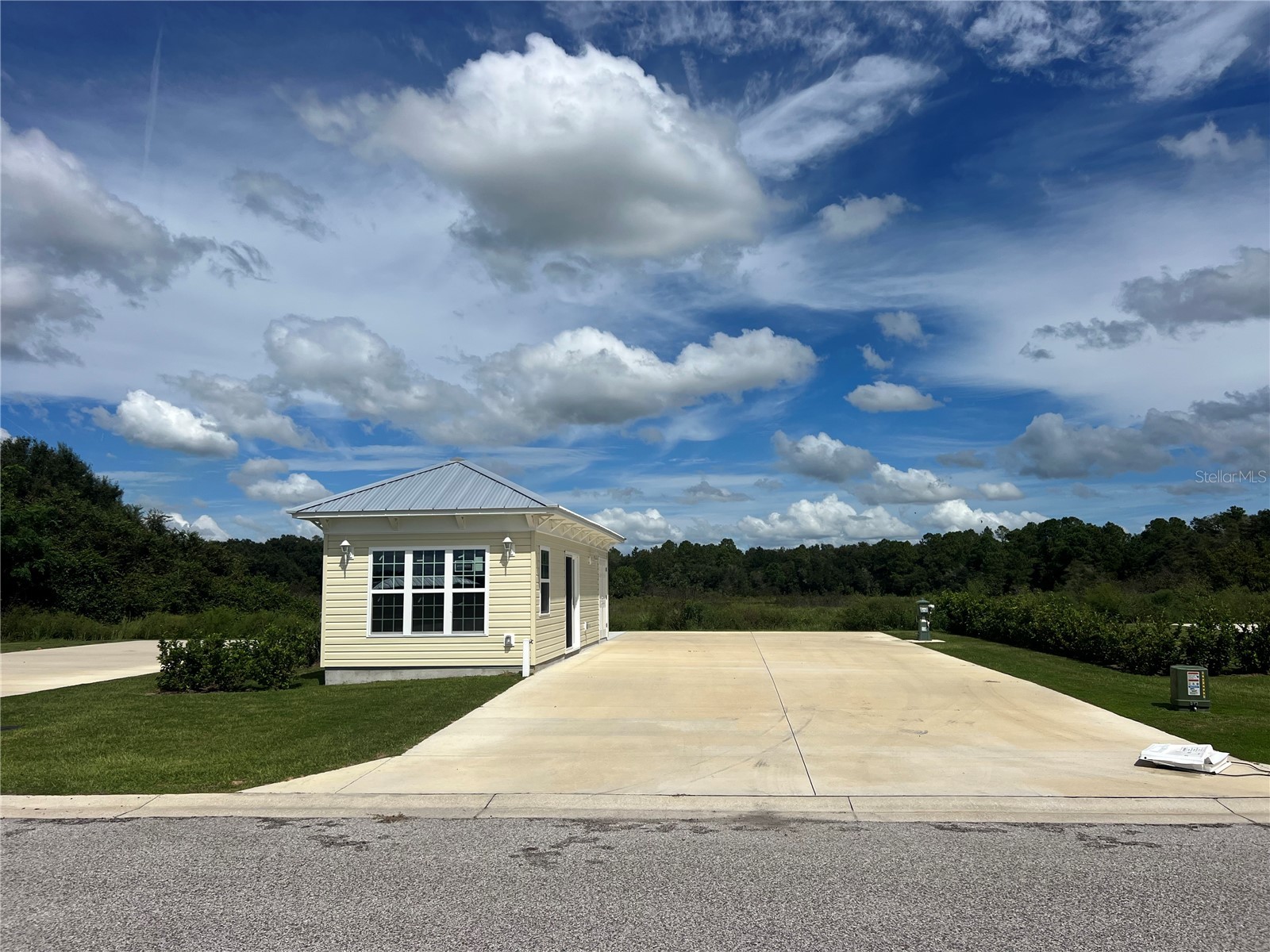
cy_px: 476
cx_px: 635
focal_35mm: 26
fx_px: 954
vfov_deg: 53.1
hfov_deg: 67.3
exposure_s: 1/12658
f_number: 1.5
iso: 50
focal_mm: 5.7
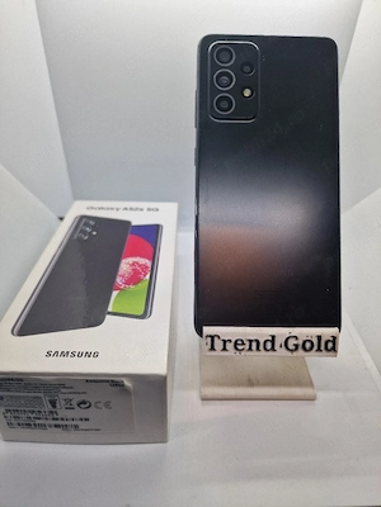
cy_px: 254
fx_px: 338
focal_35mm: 23
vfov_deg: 73.9
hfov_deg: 58.9
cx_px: 190
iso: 50
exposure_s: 1/182
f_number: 1.8
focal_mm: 6.4
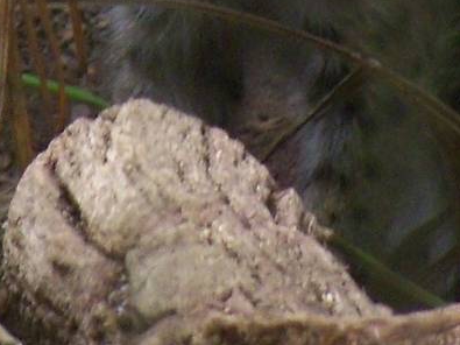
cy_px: -315
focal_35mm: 1419
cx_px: 157
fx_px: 18851
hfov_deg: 1.4
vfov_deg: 1.0
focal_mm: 62
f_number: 4.8
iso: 400
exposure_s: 1/15
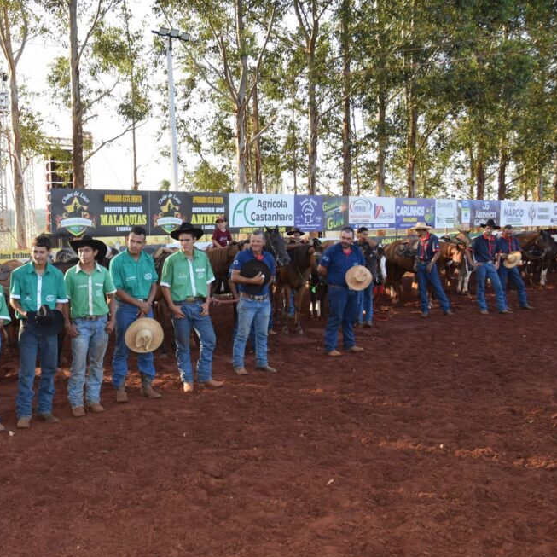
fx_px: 655
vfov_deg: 46.0
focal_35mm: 36
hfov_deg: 45.1
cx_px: 171
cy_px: 285
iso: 200
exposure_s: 1/125
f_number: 5.6
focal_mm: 18
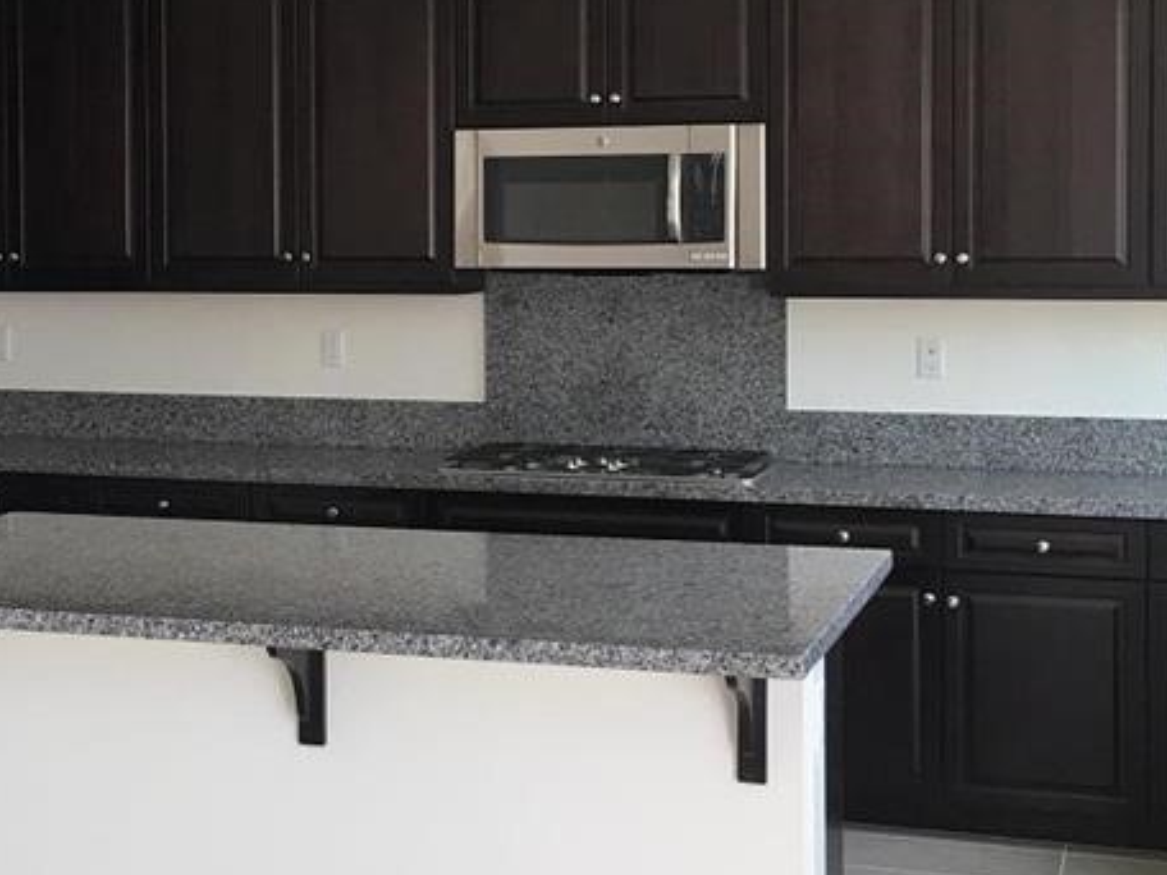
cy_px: 311
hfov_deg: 29.4
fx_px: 2191
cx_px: 314
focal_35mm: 65
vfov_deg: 22.5
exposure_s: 1/40
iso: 32
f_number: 2.2
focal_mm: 4.15
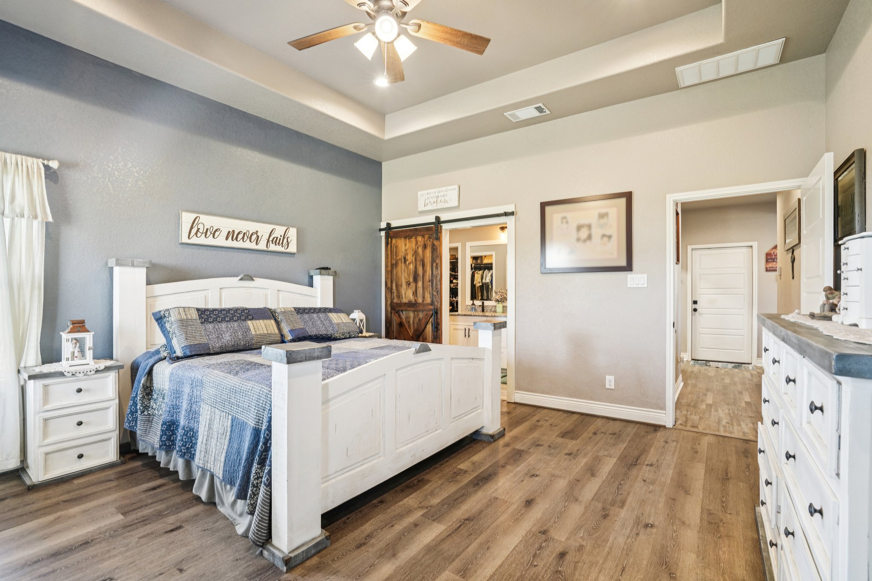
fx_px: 387
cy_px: 290
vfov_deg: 73.7
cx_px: 436
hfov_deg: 96.7
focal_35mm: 16
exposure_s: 1/8
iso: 400
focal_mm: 16
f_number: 8
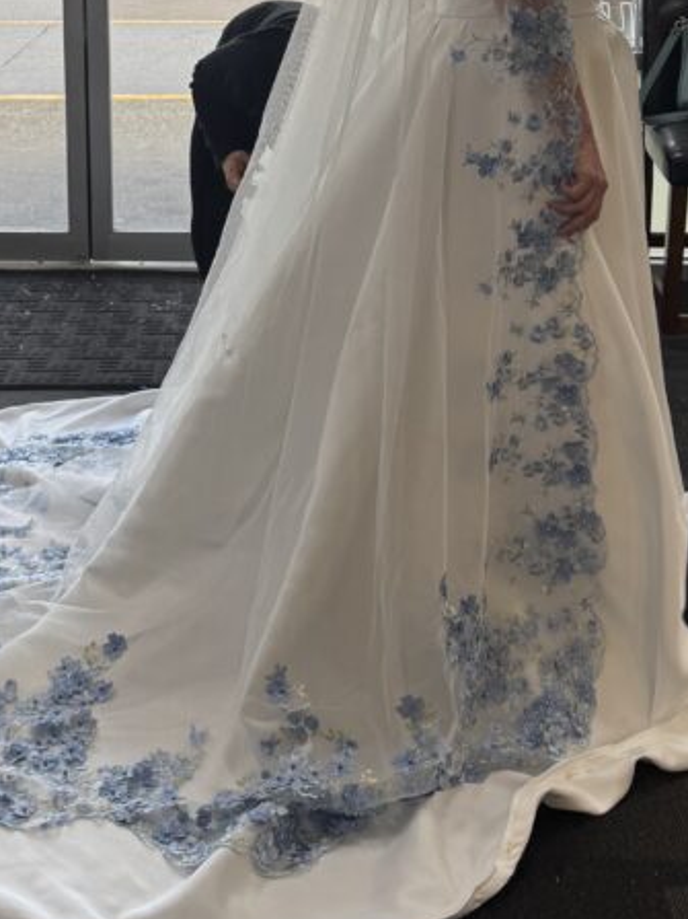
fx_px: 1458
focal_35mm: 55
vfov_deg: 33.7
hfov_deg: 26.2
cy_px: 152
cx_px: 179
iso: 64
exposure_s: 1/151
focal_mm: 6.76
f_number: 1.78
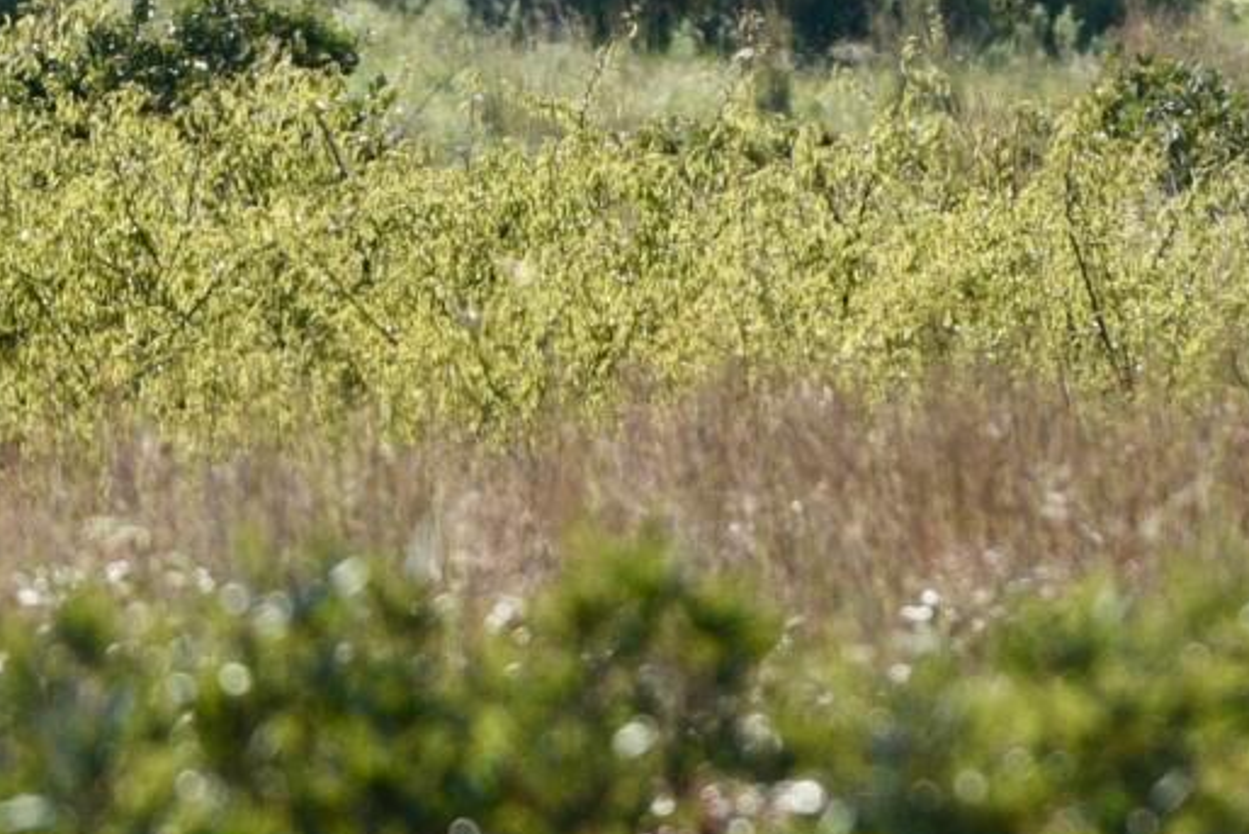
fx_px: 40497
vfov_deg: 1.2
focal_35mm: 1167
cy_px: -975
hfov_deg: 1.8
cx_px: 2379
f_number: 5.6
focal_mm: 200
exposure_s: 1/2000
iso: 400
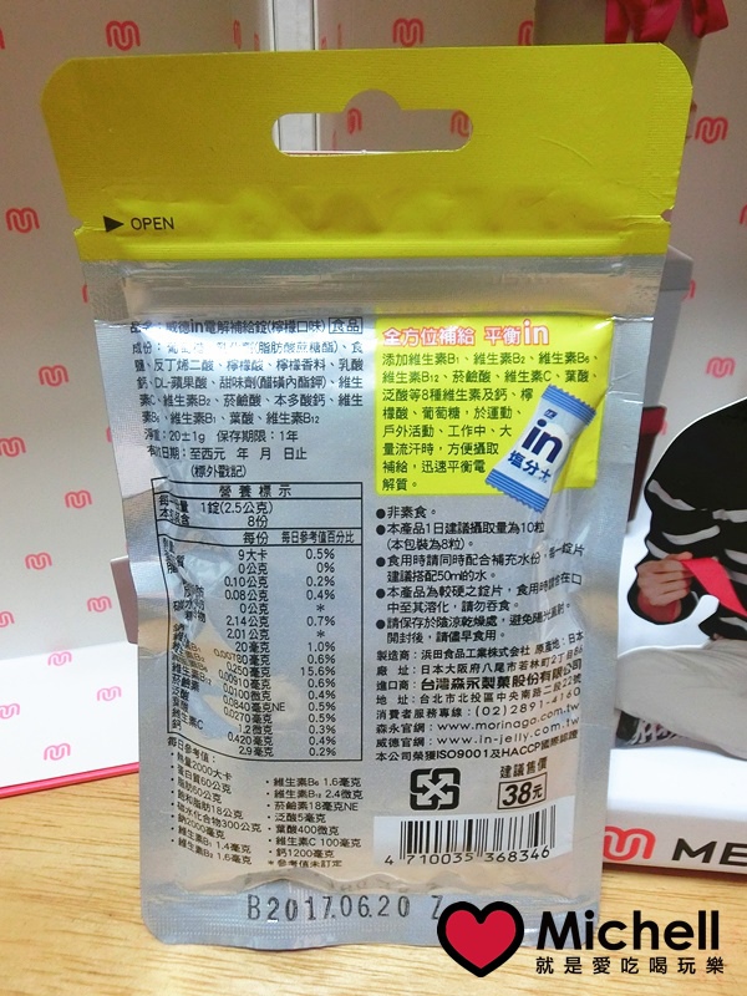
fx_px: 863
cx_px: 374
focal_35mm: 30
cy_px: 498
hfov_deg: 46.8
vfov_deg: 60.0
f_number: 3.5
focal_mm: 5.36
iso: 400
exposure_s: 1/80
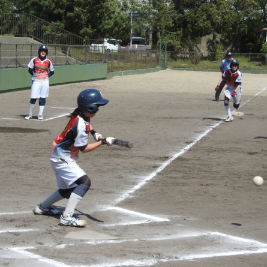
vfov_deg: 14.0
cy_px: 133
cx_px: 107
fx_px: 1091
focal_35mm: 125
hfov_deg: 13.9
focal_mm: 18.8
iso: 100
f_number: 4.8
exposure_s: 1/800
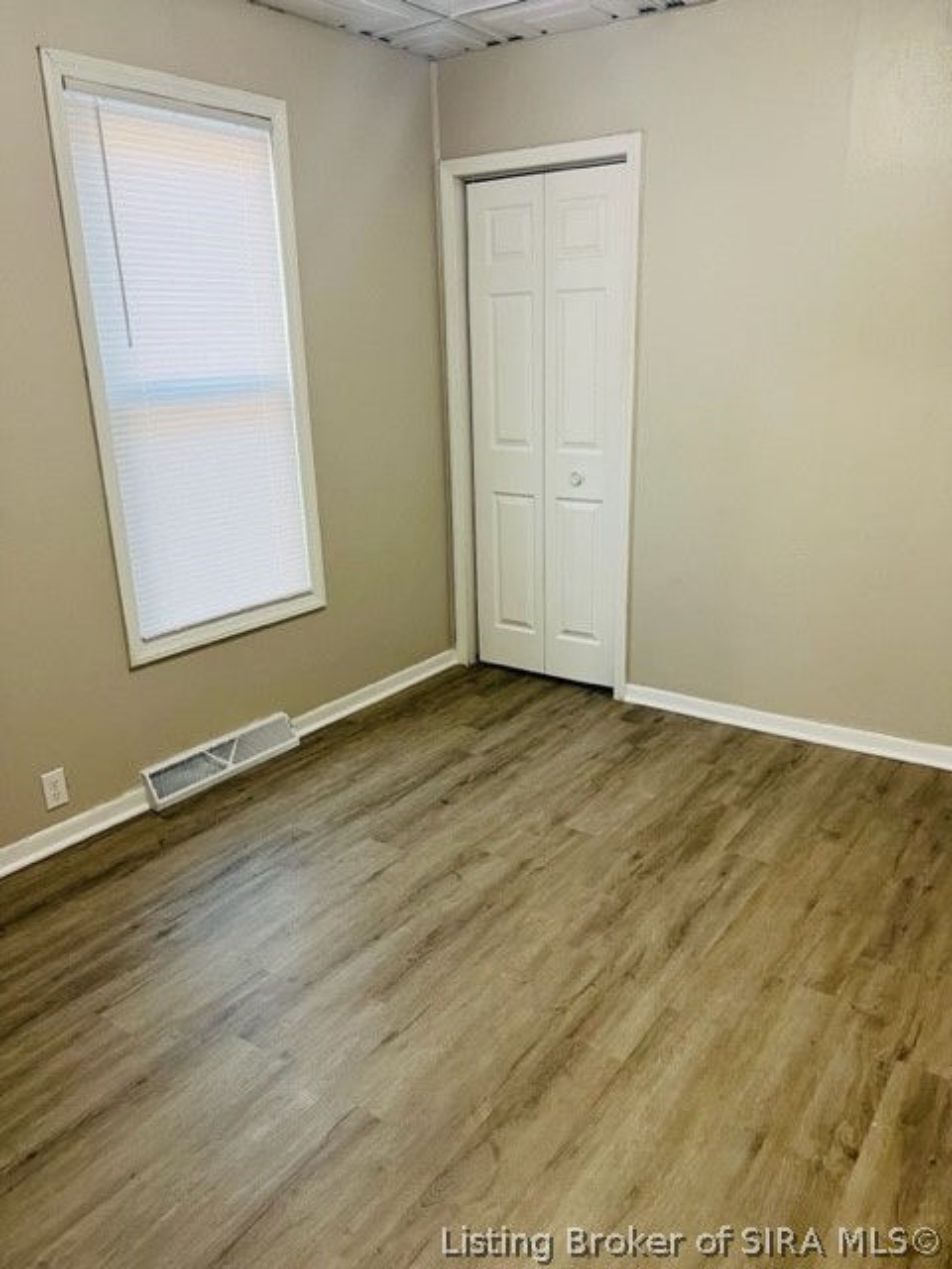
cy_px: 634
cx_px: 476
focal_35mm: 26
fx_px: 953
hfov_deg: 53.1
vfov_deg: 67.3
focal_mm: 5.7
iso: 100
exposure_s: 1/60
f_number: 1.5
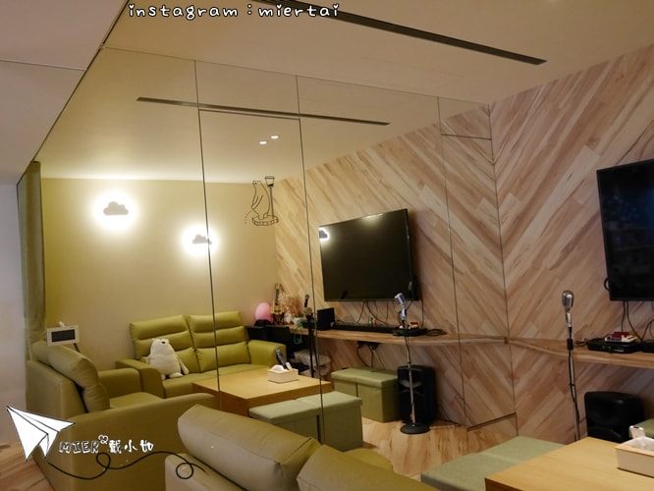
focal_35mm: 30
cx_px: 327
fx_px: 567
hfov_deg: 59.9
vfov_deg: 46.8
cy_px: 246
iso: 1250
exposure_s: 1/60
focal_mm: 15
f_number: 3.8
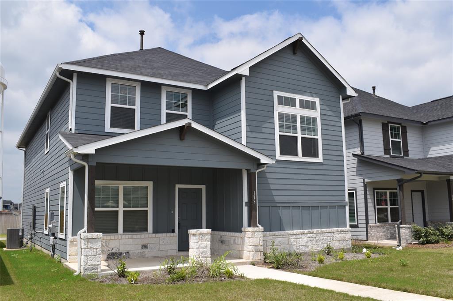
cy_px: 150
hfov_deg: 57.2
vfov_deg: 39.9
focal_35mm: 33
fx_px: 415
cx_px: 226
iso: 200
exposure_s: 1/500
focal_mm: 22
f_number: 10
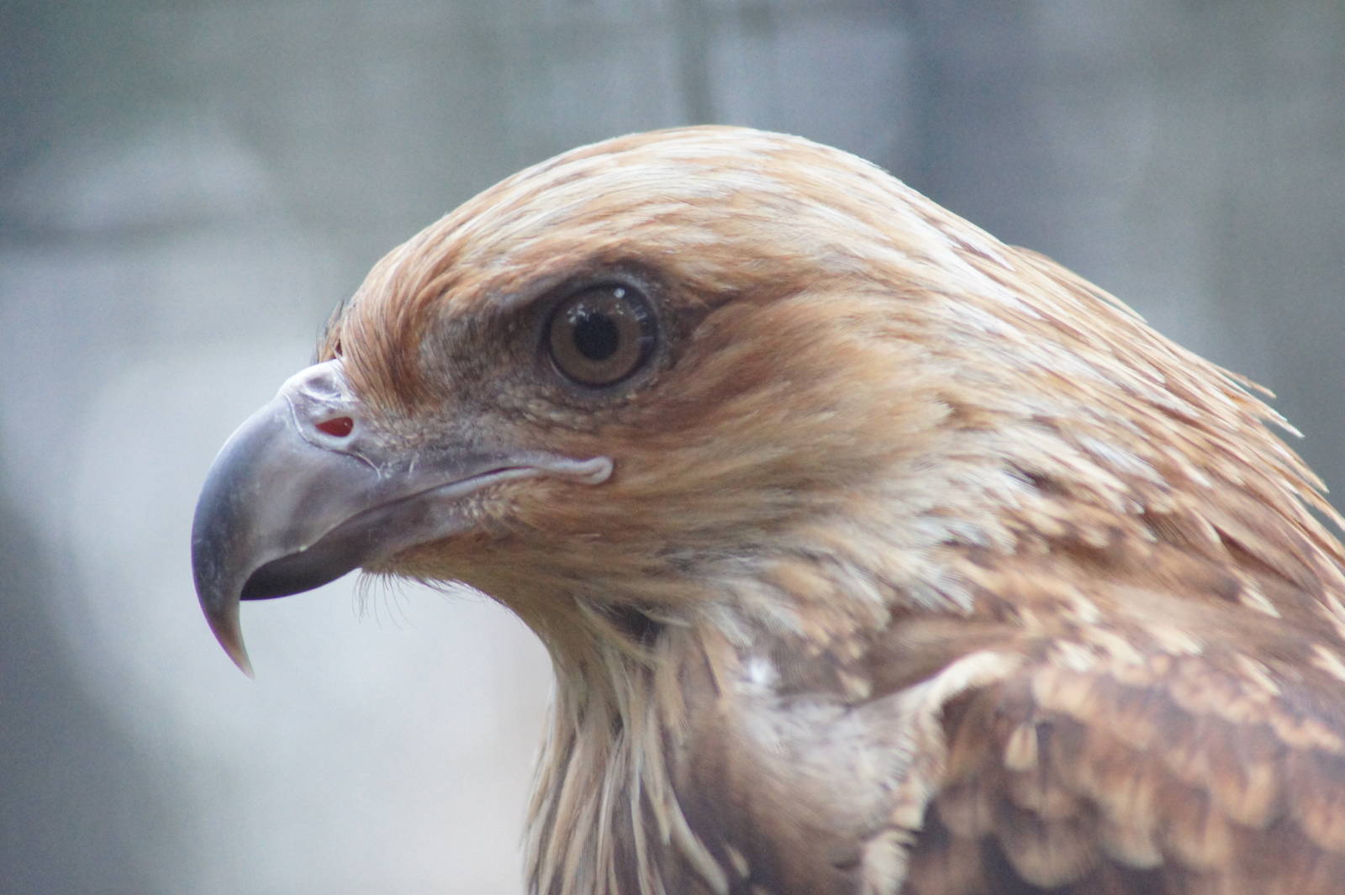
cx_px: 672
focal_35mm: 450
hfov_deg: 4.6
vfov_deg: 3.1
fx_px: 16803
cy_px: 448
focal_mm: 300
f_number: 7.1
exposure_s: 1/500
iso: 3200
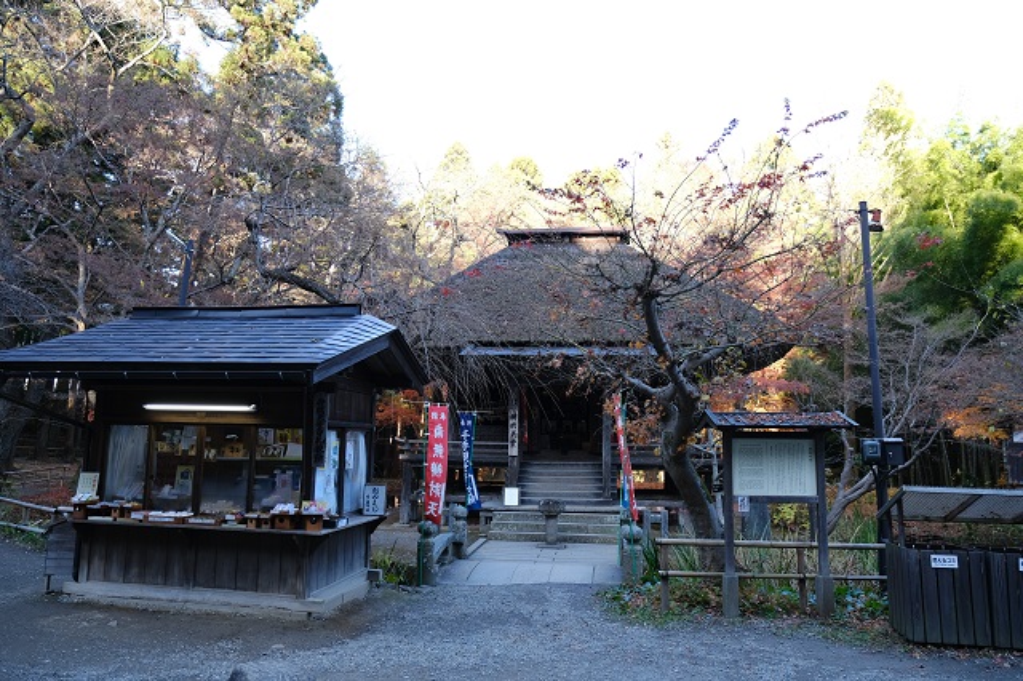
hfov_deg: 71.5
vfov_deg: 51.2
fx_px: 710
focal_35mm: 25
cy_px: 340
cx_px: 512
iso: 400
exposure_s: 1/250
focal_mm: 16.5
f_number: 2.8
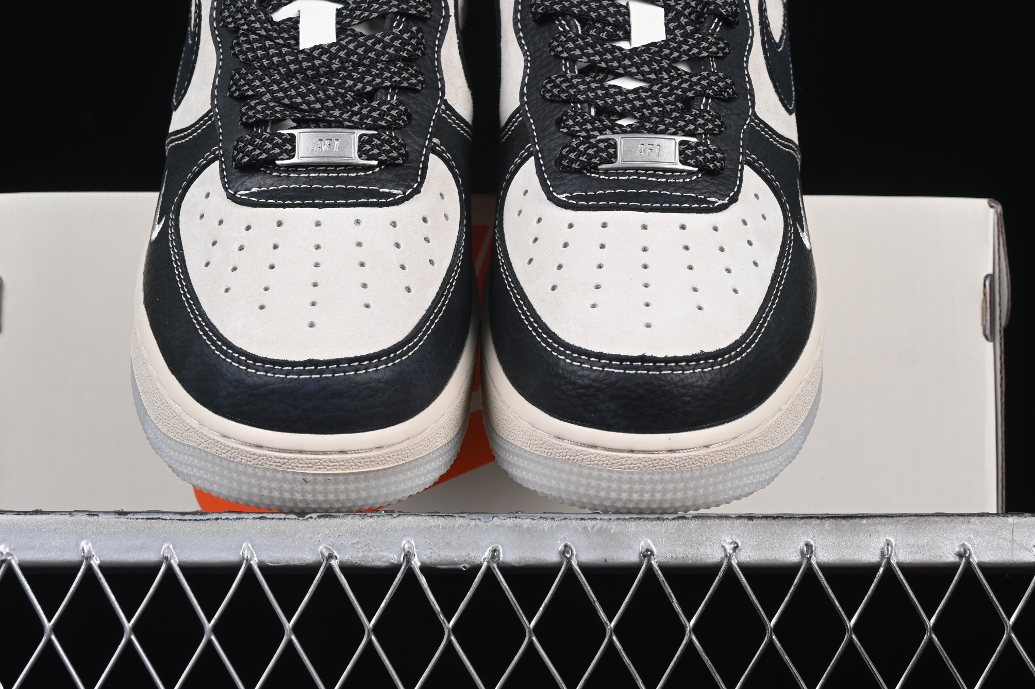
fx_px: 2989
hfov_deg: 19.6
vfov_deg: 13.1
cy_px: 218
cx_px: 497
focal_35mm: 104
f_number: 8
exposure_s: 1/80
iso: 160
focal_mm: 50
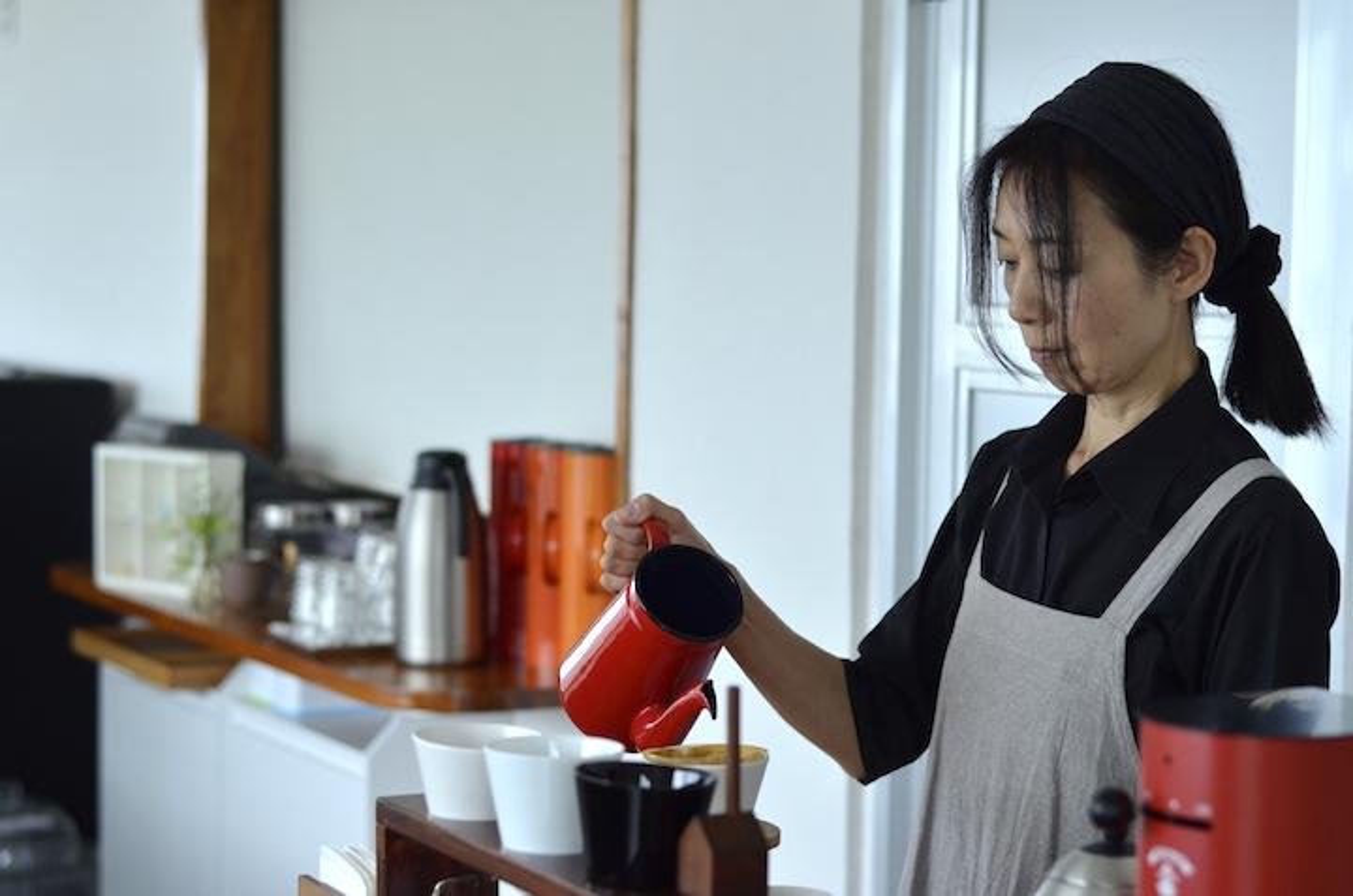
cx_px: 676
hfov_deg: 27.0
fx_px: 2813
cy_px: 448
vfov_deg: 18.1
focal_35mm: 75
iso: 800
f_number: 2.5
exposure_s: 1/1600
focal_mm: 50
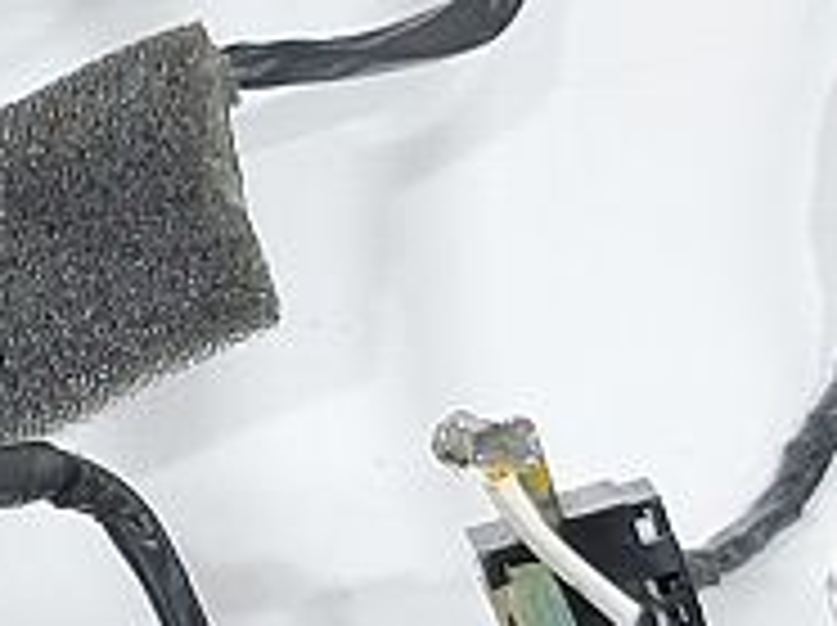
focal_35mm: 179
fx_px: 4323
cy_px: 167
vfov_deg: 8.3
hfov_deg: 10.2
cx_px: -866
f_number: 1.8
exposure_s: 1/50
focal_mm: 5.23
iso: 64
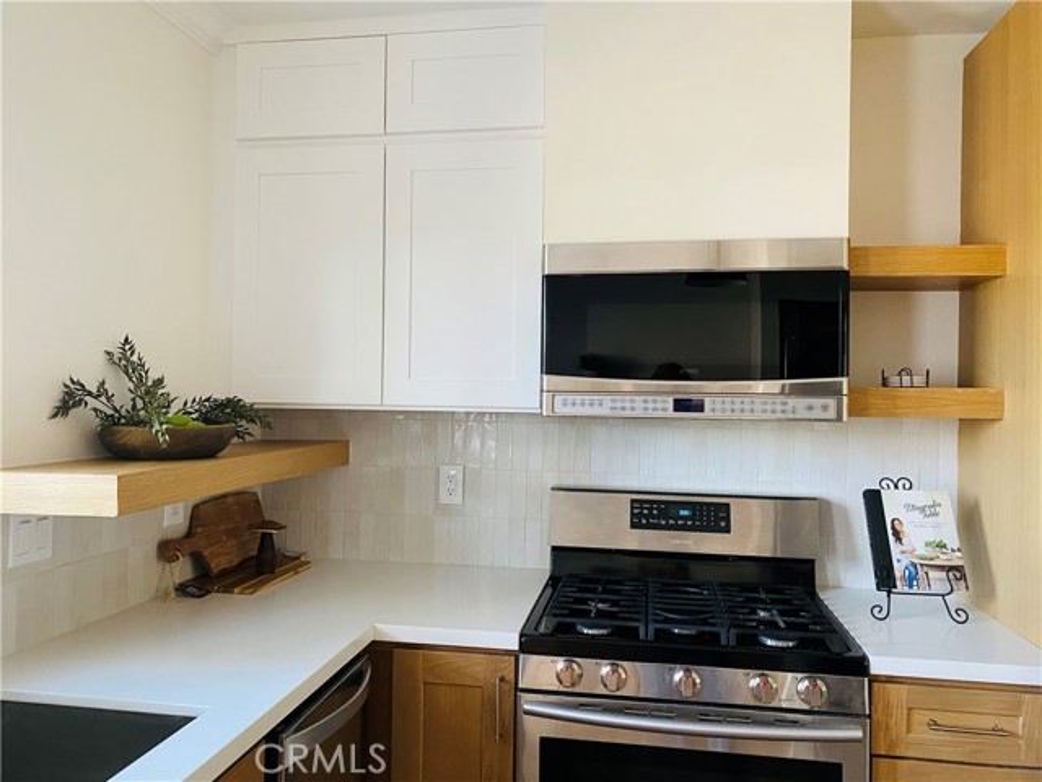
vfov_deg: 53.1
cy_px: 391
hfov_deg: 67.3
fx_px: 783
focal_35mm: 26
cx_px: 521
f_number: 1.8
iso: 200
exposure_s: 1/60
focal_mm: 4.25
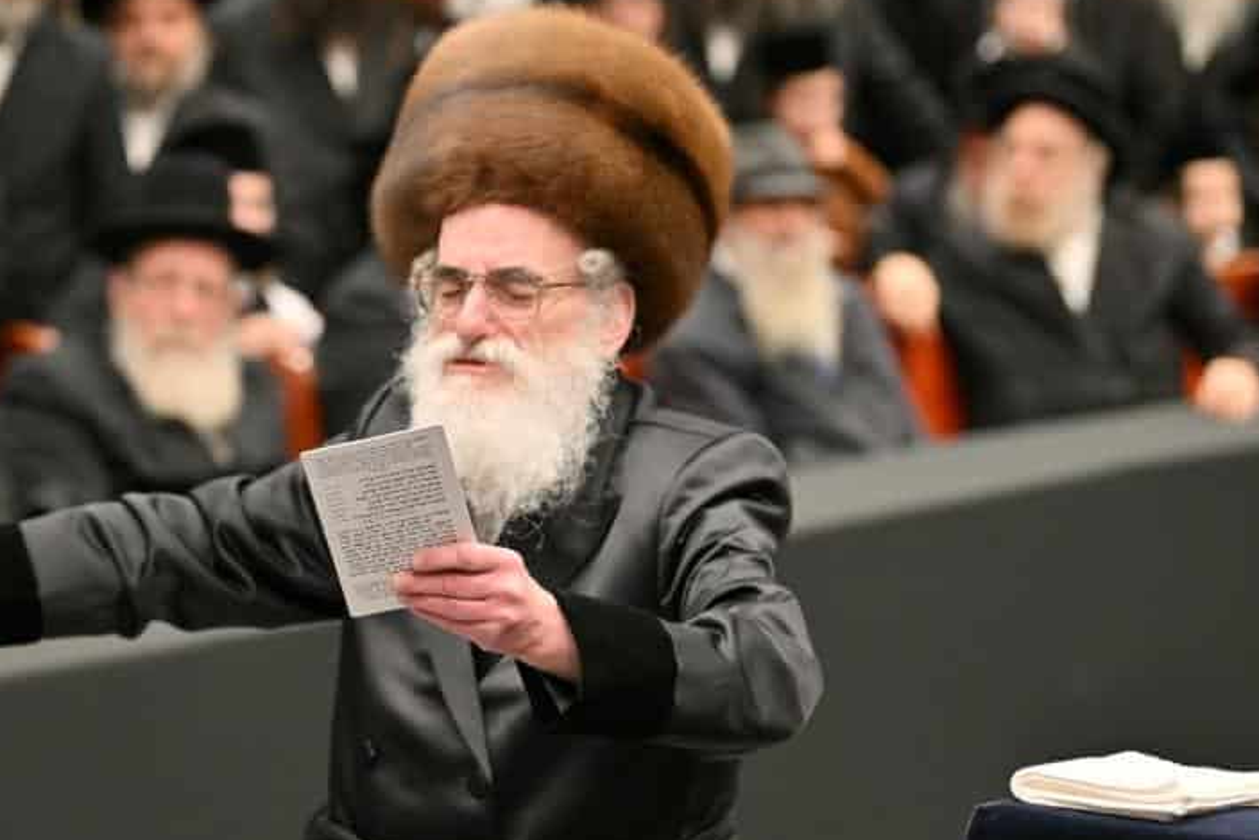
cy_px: 443
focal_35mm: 169
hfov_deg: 12.1
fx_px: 5911
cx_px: 414
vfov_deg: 8.1
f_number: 2.8
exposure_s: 1/200
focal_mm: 116
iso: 320
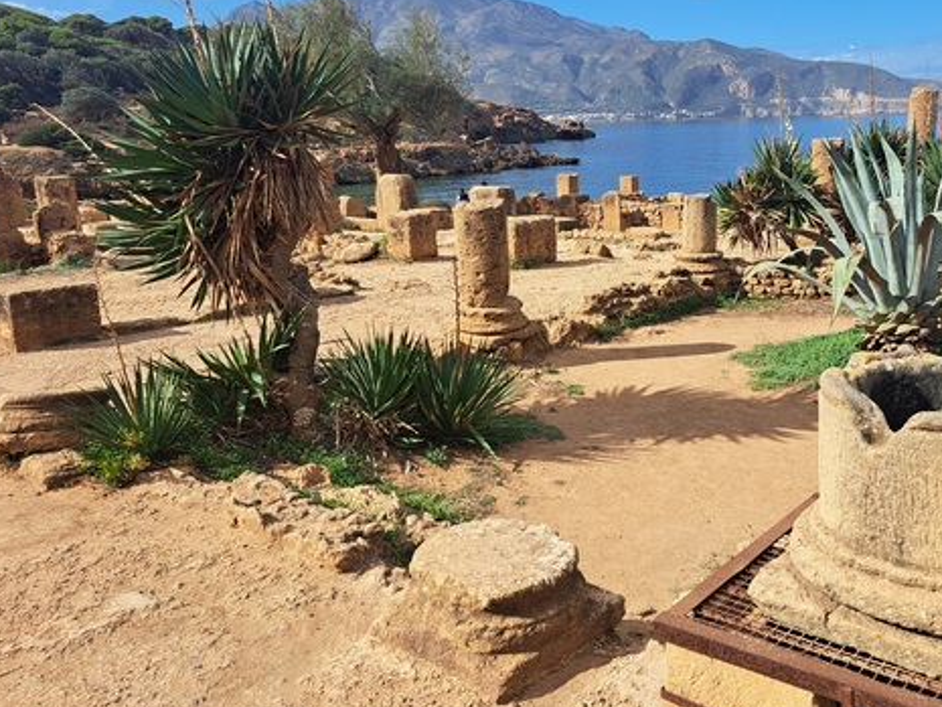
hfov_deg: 54.7
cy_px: 344
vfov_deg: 43.0
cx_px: 592
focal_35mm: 33
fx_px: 898
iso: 50
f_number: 1.8
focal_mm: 5.23
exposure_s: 1/1261
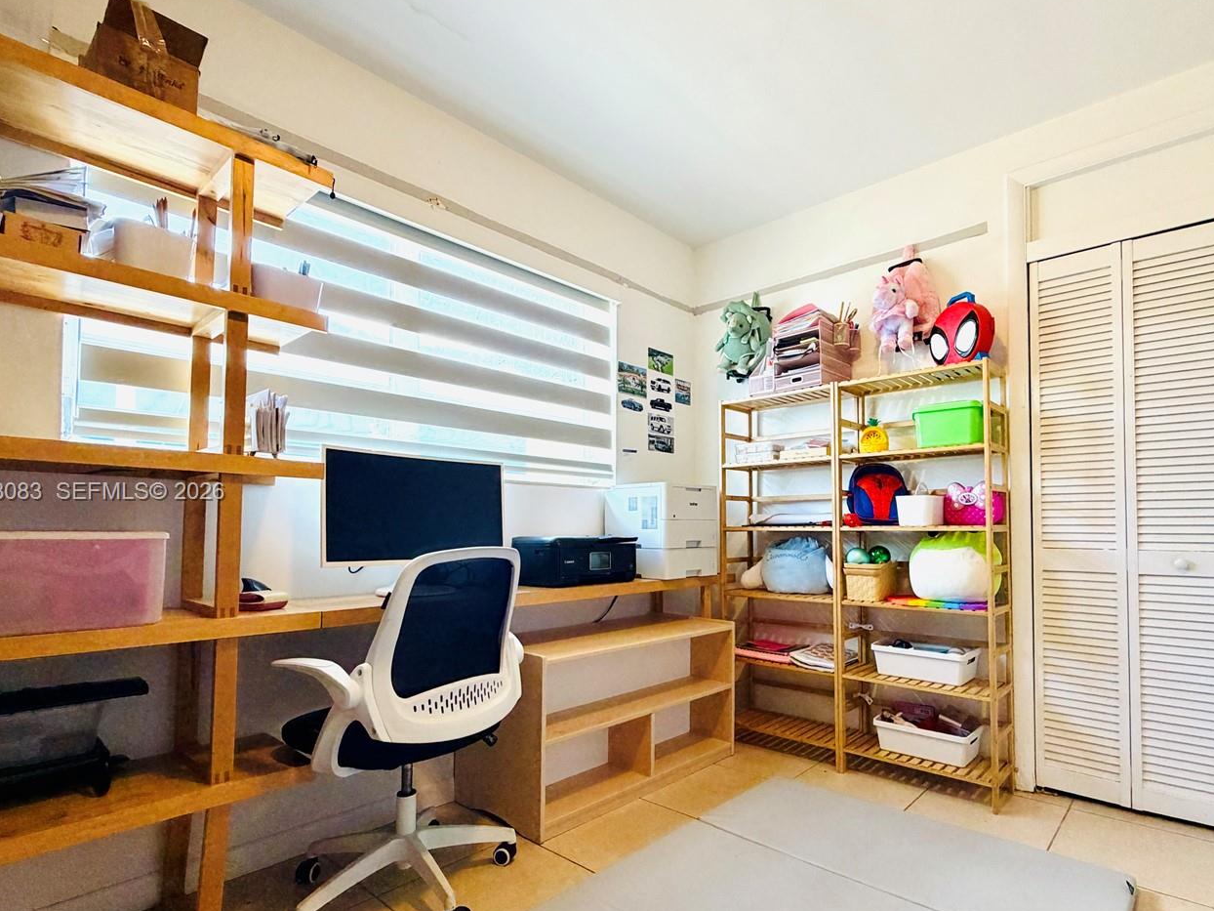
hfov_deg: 87.1
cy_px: 494
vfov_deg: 71.5
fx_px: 631
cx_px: 702
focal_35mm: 18
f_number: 2.2
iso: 250
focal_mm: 2.22
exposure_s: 1/60
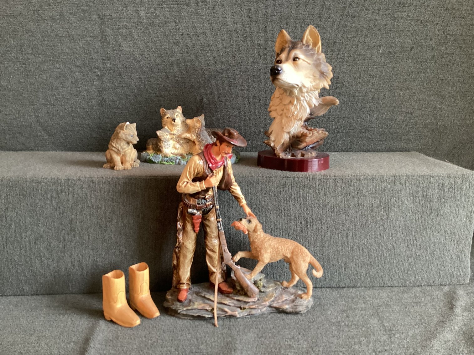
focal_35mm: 31
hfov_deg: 58.3
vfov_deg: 45.4
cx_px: 237
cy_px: 178
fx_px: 425
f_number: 2.4
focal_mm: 3.3
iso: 320
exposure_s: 1/40
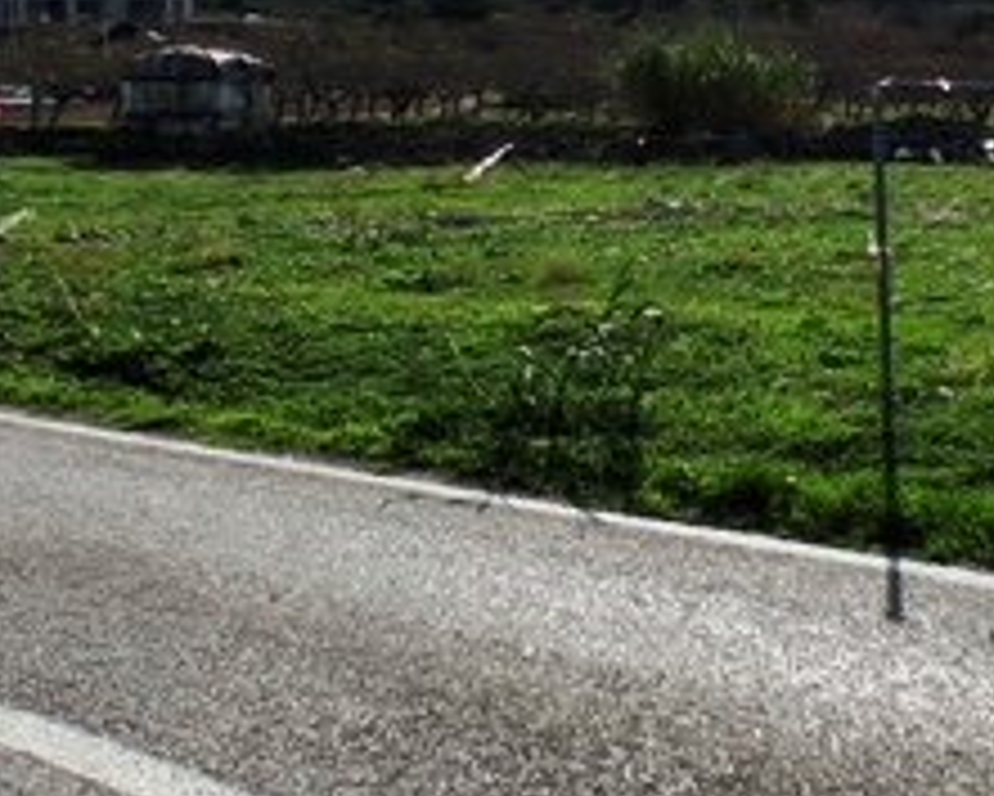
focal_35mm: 60
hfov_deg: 31.3
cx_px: 639
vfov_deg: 25.4
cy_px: 459
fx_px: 1766
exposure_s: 1/5952
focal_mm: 1.4
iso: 50
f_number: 2.2
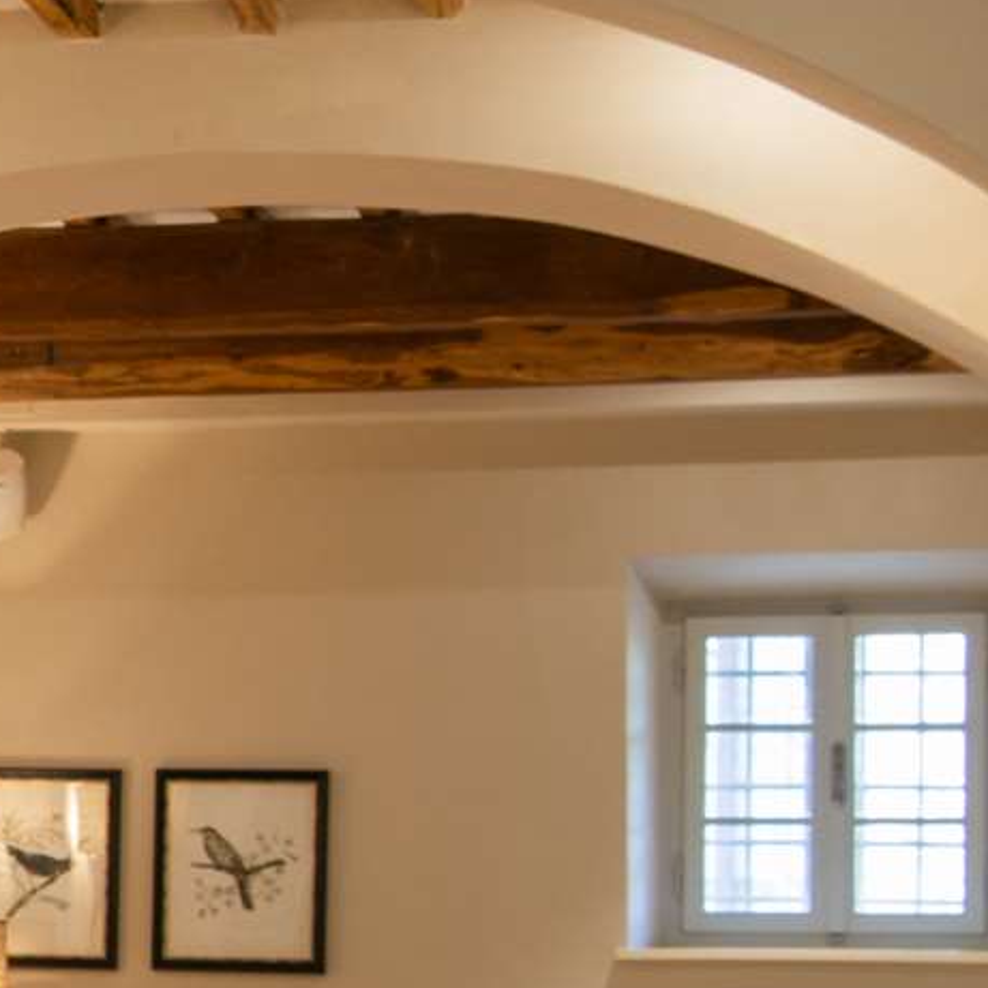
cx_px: -1472
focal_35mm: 170
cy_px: 945
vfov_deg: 10.2
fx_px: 5490
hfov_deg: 9.1
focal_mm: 32
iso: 200
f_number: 10
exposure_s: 1/1.67
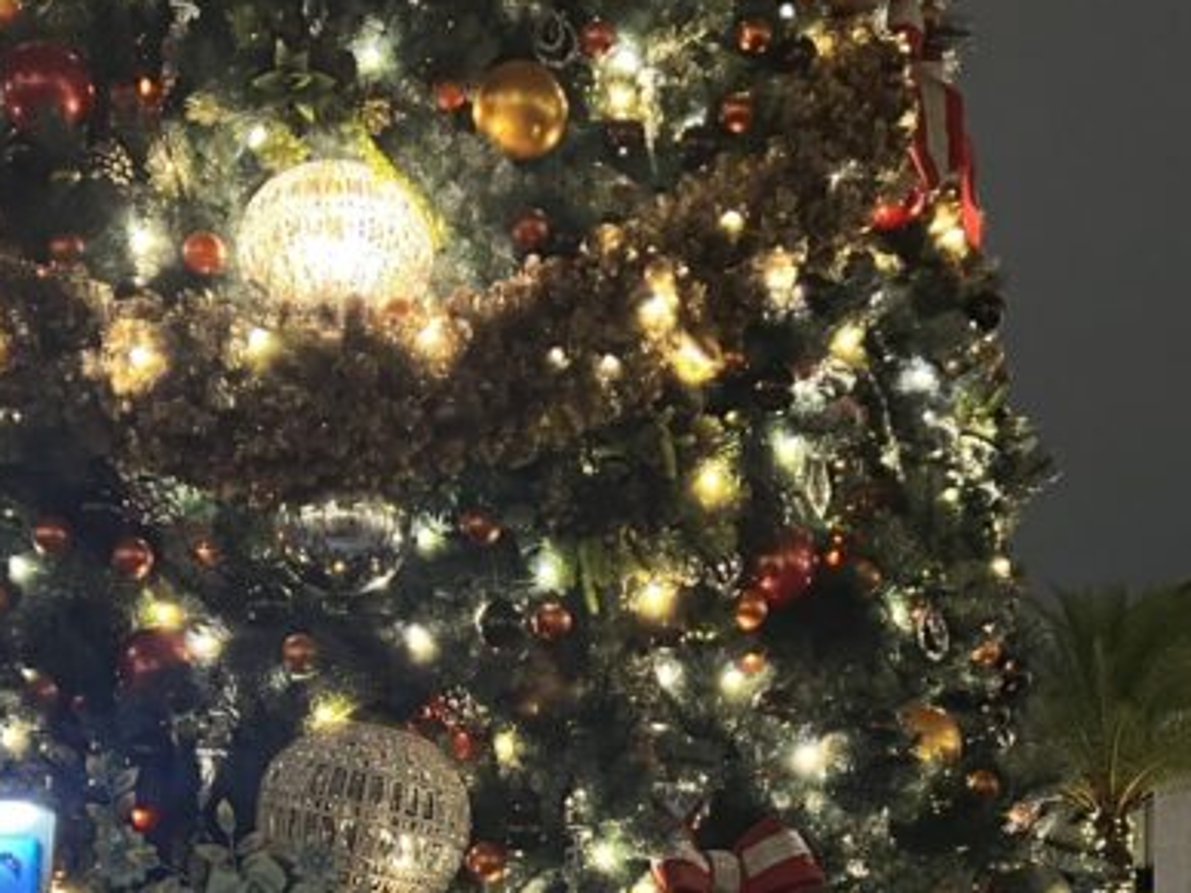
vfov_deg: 20.4
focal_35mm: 67
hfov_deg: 29.0
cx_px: 638
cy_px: 1086
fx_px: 2305
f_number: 1.5
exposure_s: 1/40
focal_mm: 5.7
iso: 500
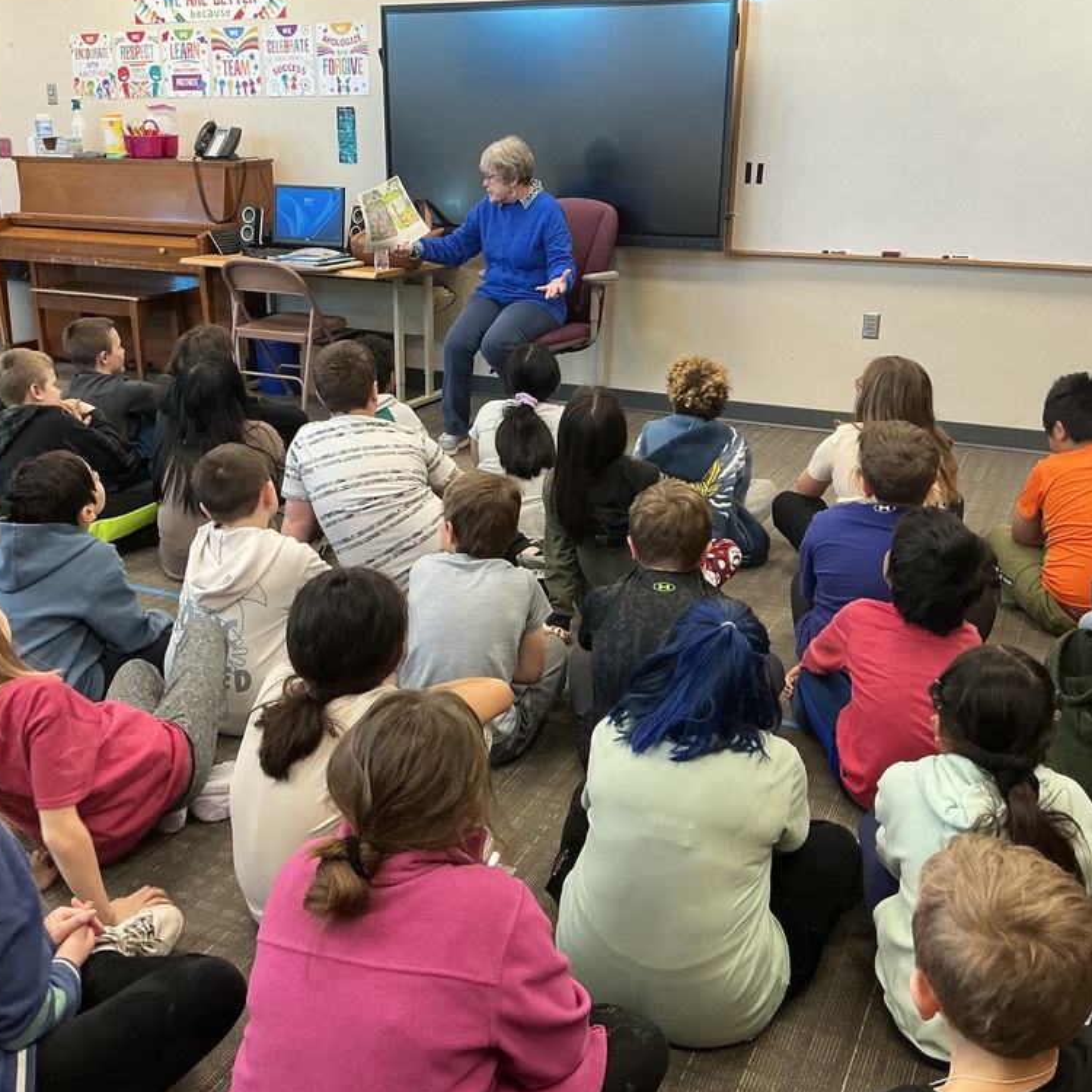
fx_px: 1249
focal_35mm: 35
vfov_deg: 47.2
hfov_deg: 47.2
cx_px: 514
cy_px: 537
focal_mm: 3
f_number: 1.8
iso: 100
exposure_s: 1/60
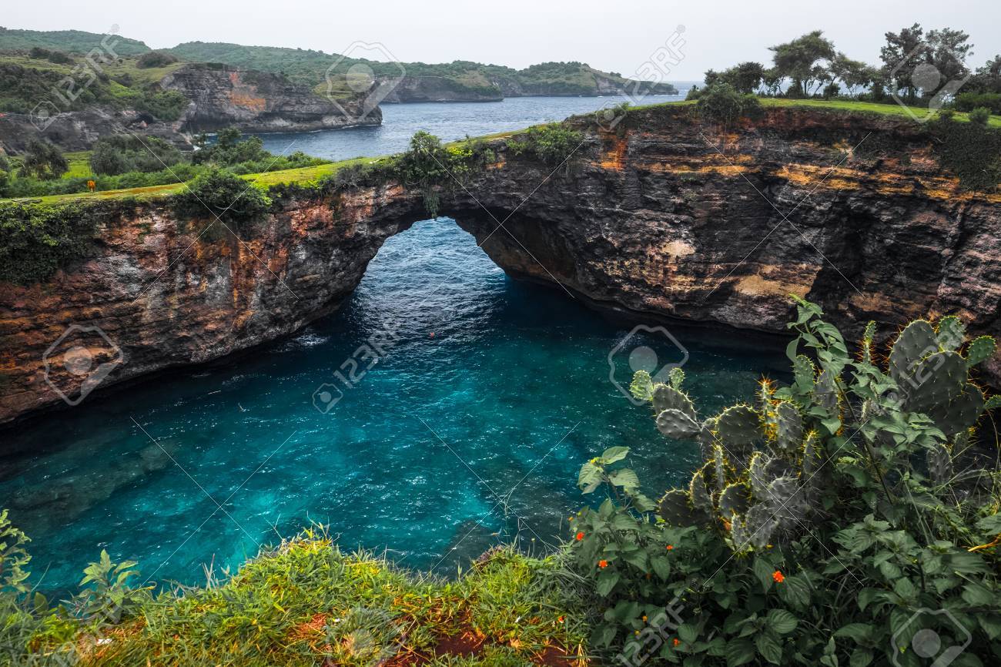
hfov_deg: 73.8
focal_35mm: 24
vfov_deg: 53.1
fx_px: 667
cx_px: 500
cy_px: 334
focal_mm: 16
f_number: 5
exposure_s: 1/200
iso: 200
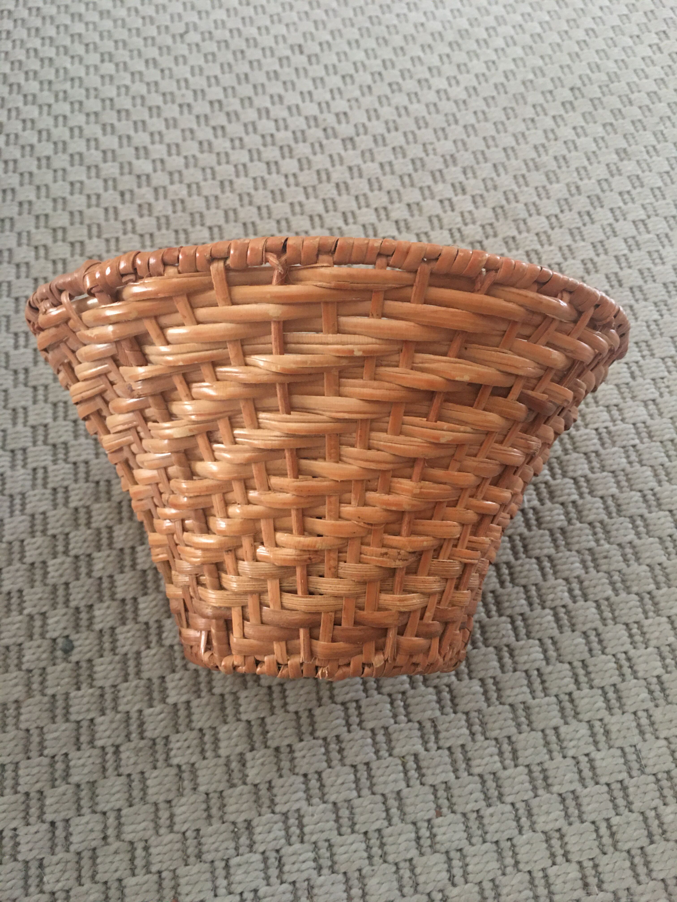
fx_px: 756
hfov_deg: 48.2
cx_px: 338
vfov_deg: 61.7
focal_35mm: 29
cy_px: 451
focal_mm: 4.15
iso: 100
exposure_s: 1/4
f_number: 2.2
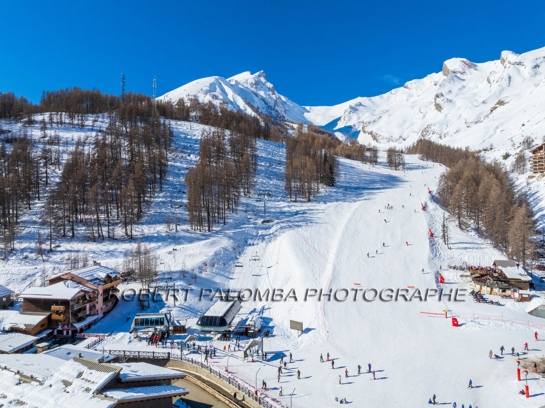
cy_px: 204
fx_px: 378
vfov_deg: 56.8
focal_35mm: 24
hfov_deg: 71.6
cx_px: 272
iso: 200
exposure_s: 1/500
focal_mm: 12.3
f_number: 11
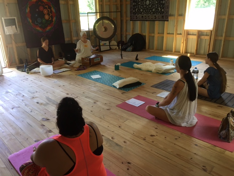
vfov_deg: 48.2
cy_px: 88
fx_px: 196
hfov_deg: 61.7
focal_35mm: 29
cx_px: 117
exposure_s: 1/30
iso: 64
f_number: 2.2
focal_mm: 4.15
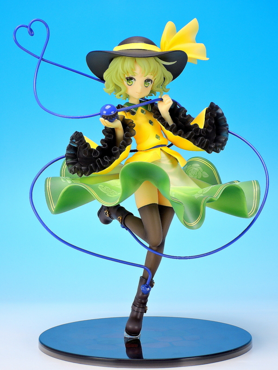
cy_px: 185
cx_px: 139
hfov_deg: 17.4
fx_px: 910
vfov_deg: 23.0
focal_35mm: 85
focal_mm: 18.2
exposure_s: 1/4
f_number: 4.5
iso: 80
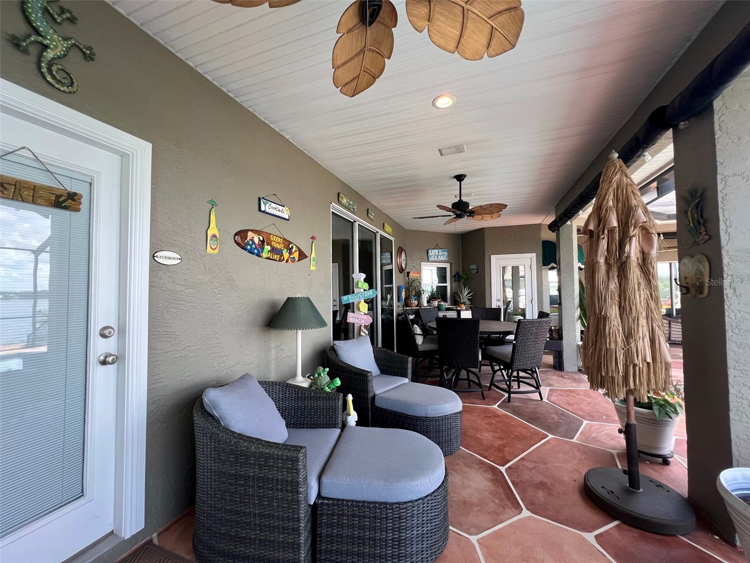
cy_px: 282
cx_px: 375
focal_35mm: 13
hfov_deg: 106.2
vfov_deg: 89.9
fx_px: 282
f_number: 1.8
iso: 160
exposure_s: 1/120
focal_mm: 1.57
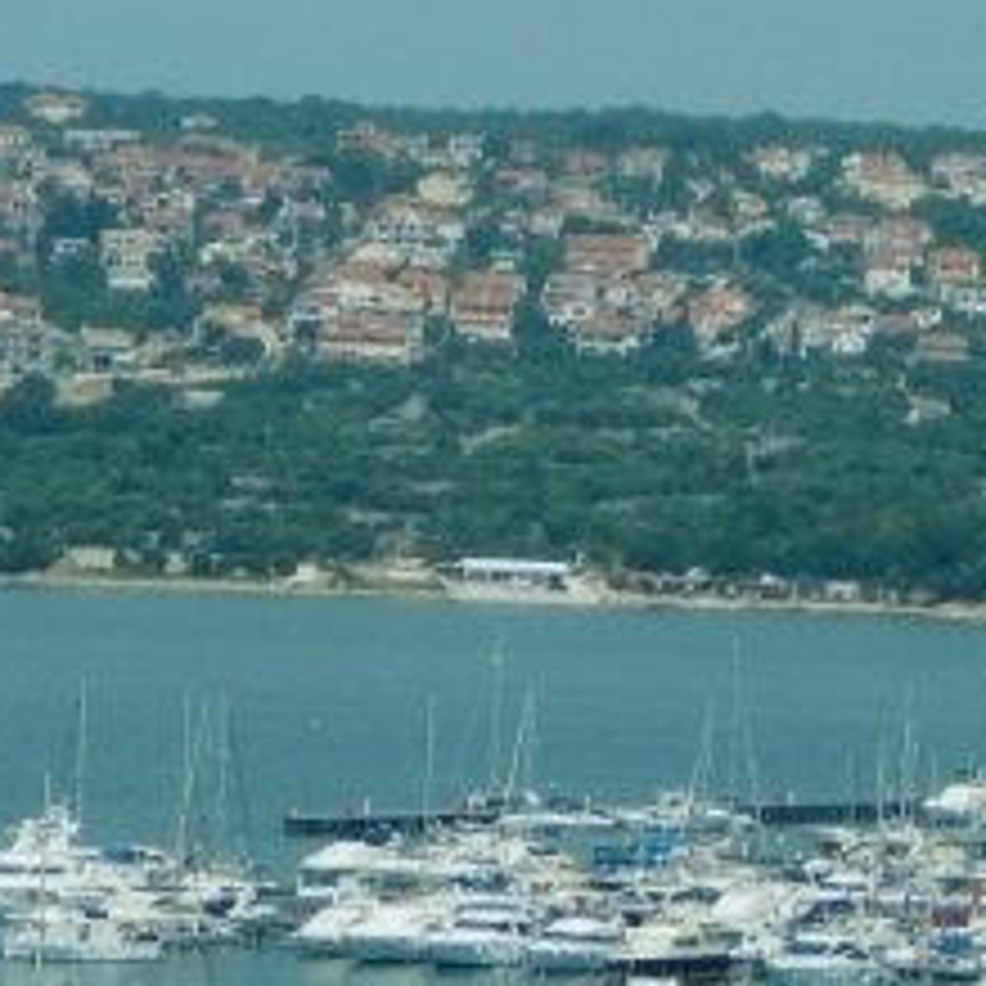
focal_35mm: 351
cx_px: 477
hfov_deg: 5.0
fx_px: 11311
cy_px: 455
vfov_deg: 5.0
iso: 125
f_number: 4.3
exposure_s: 1/1000
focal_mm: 15.3
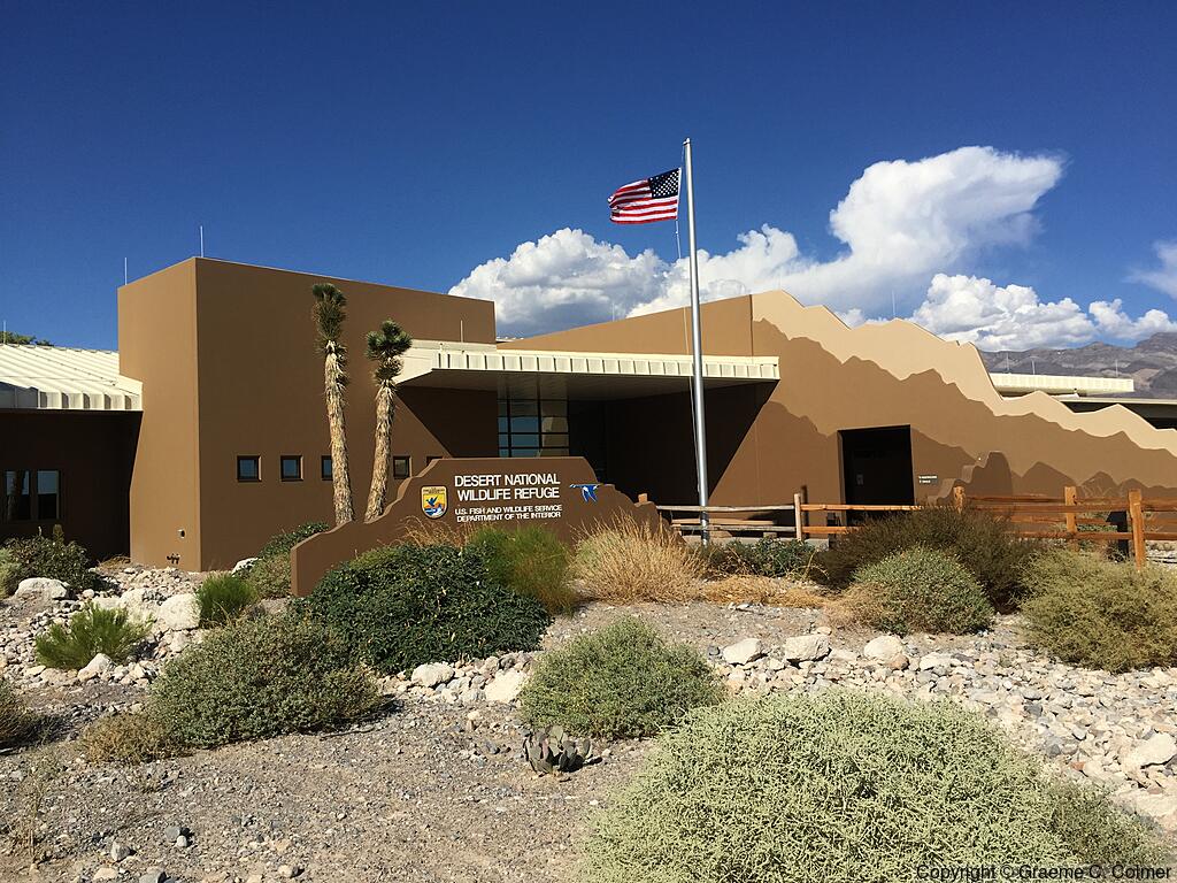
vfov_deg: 48.2
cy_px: 442
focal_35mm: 29
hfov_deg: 61.7
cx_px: 588
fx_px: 986
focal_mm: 4.15
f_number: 2.2
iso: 32
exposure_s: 1/3597
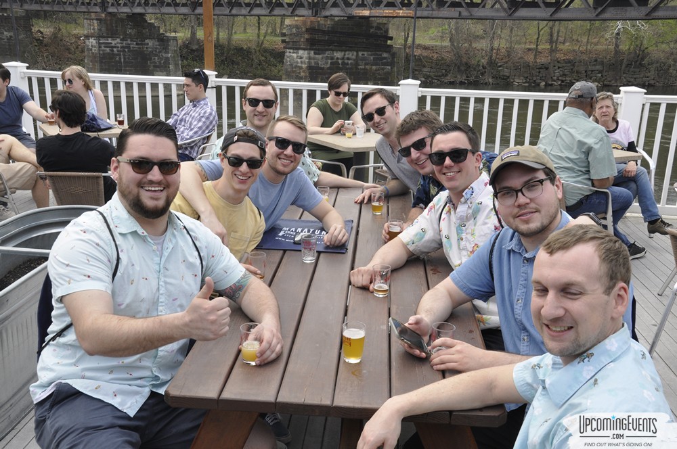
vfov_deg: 35.4
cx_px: 338
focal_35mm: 38
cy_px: 224
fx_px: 704
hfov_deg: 51.3
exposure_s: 1/160
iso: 400
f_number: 13
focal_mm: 25
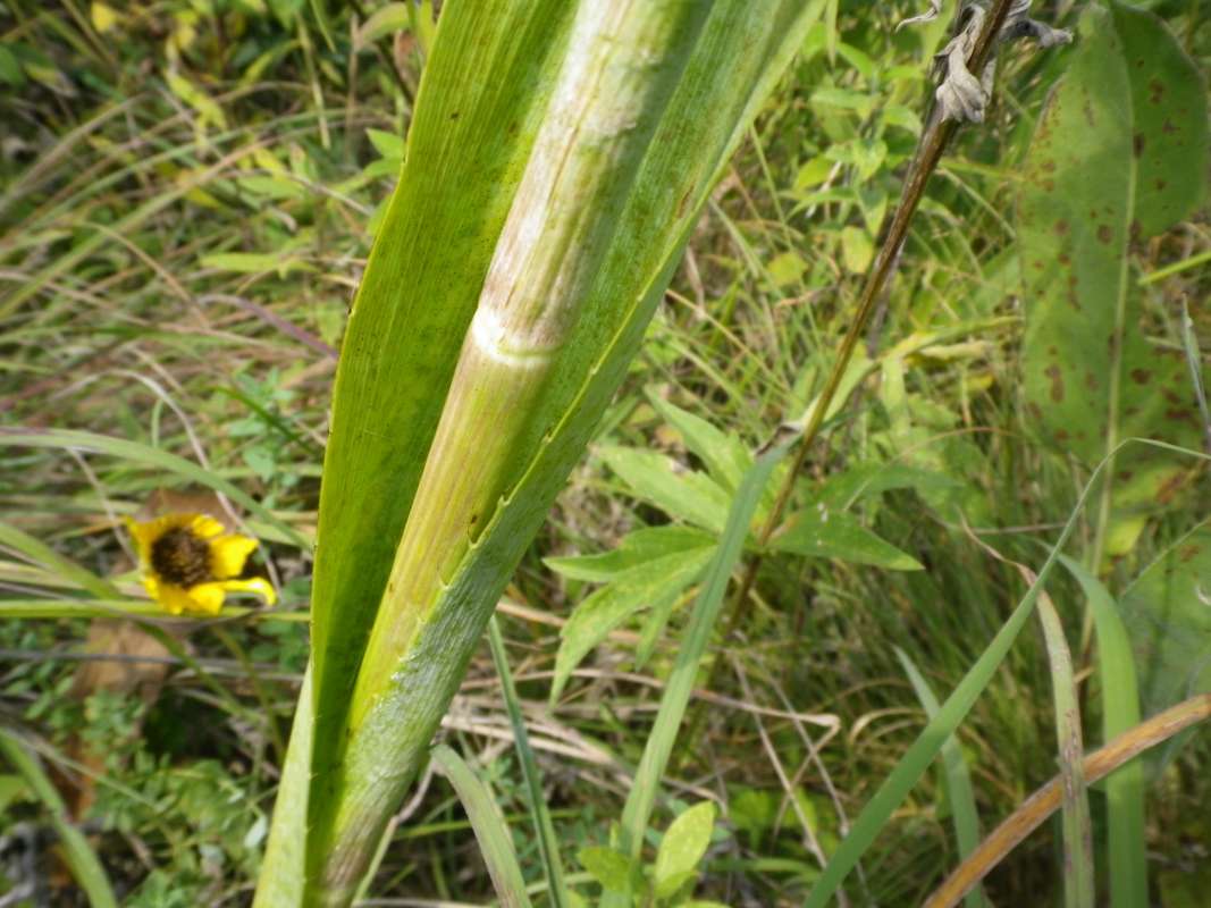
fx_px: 1224
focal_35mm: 35
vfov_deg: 40.7
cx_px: 606
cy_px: 454
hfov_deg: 52.6
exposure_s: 1/200
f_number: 3.9
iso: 80
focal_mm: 6.36
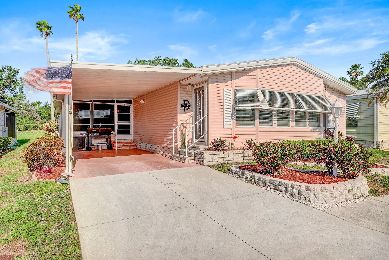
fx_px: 249
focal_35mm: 23
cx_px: 194
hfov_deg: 76.1
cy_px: 130
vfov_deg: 55.1
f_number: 8
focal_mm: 23
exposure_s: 1/3200
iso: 400
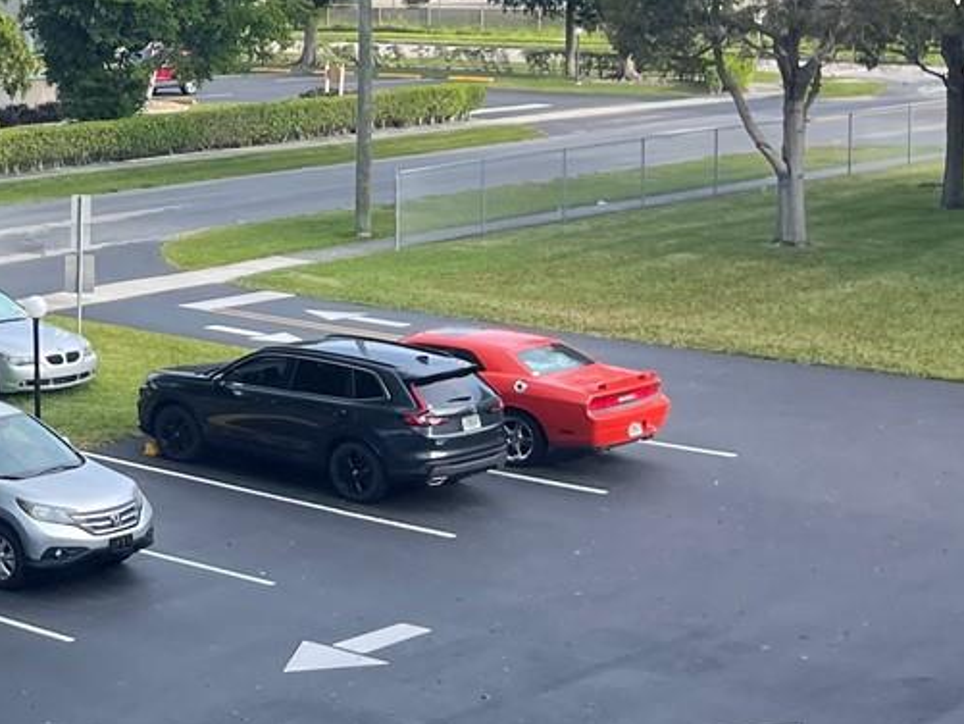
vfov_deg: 17.6
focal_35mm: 83
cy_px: 102
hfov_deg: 20.1
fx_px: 2312
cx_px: -498
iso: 32
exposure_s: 1/1188
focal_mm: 5.1
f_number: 1.6
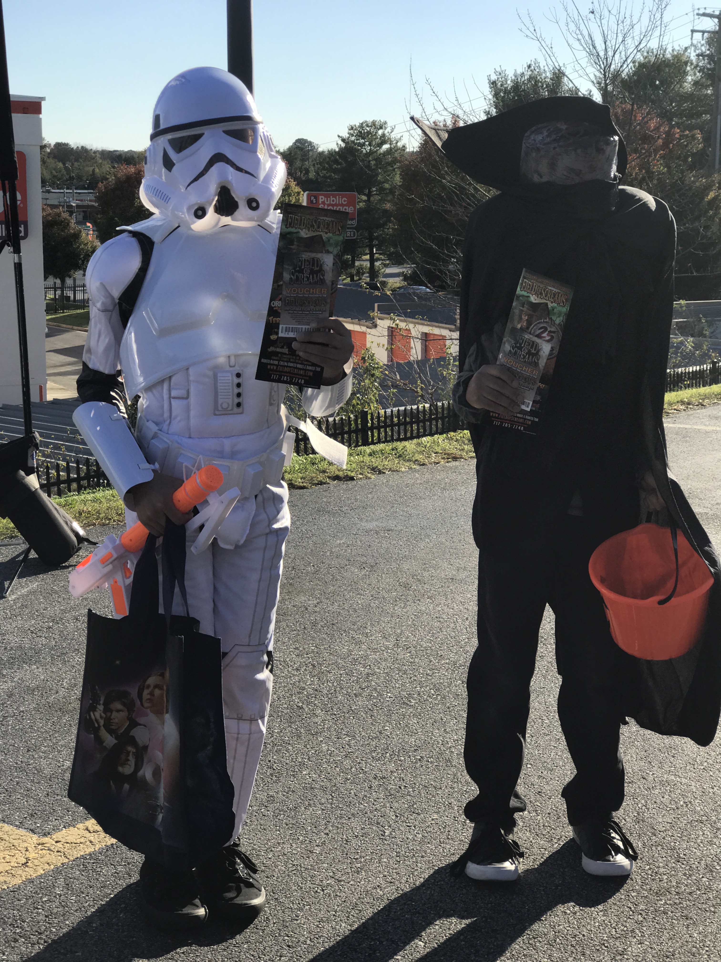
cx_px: 360
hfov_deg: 25.7
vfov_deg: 33.8
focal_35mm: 57
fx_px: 1583
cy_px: 481
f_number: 2.8
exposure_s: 1/754
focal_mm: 6.6
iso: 20
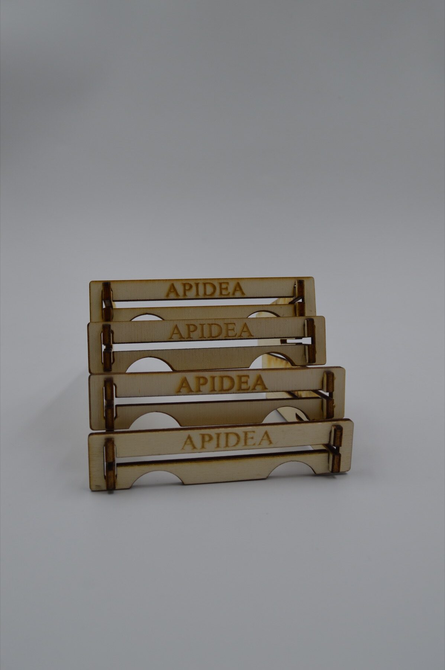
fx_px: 613
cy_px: 335
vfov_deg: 57.3
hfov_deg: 39.9
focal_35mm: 33
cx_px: 222
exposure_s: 1/160
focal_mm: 22
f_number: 6.3
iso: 100
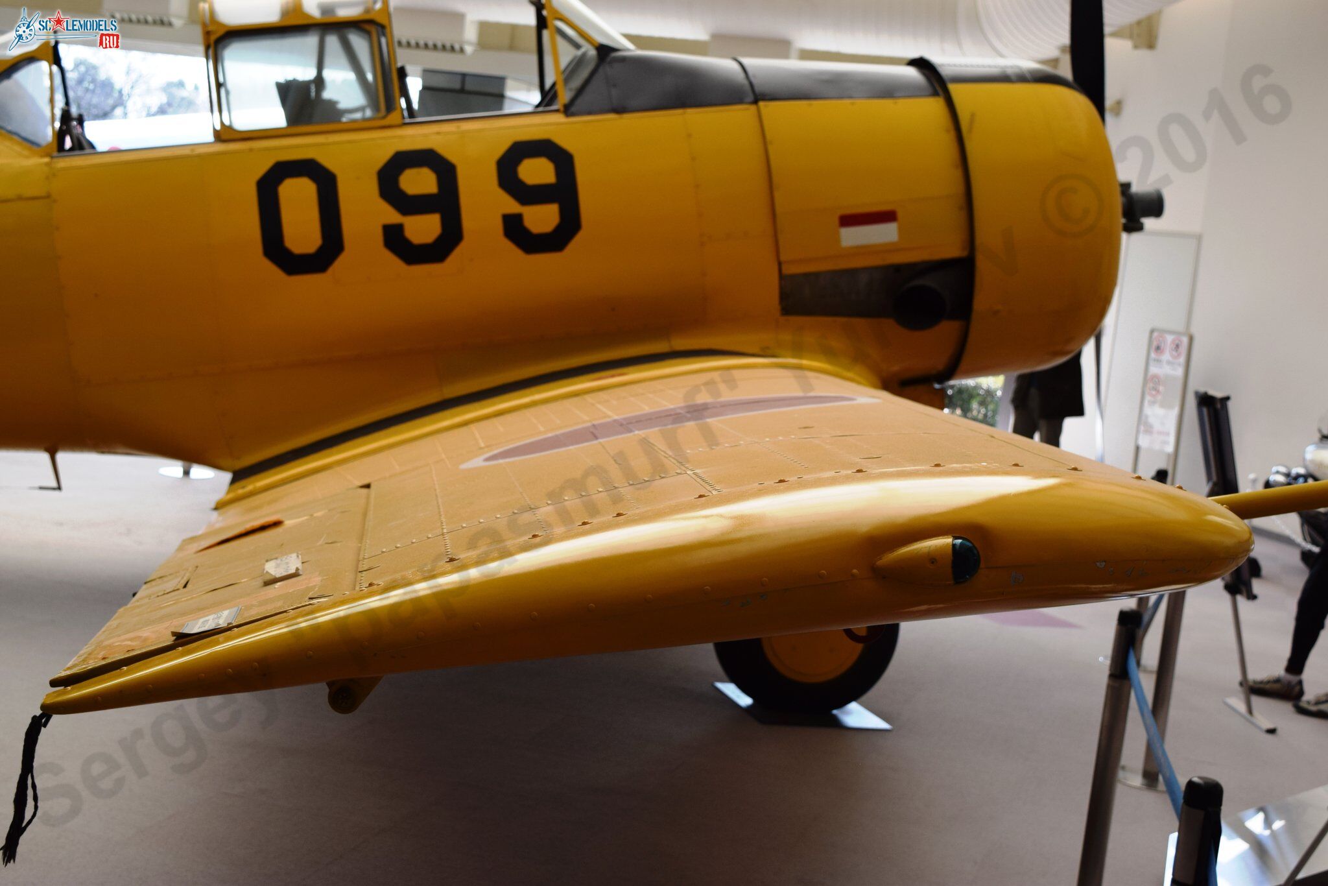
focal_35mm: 52
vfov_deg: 25.8
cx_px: 664
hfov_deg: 37.8
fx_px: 1937
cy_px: 443
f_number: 8
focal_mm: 35
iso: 400
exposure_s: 1/250
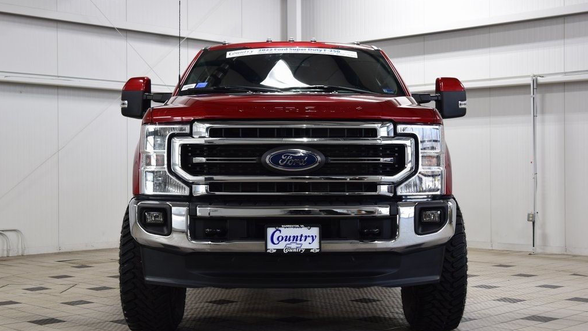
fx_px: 889
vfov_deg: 21.1
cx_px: 294
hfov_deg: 36.6
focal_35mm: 57
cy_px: 185
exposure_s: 1/15
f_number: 6.3
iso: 400
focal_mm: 36
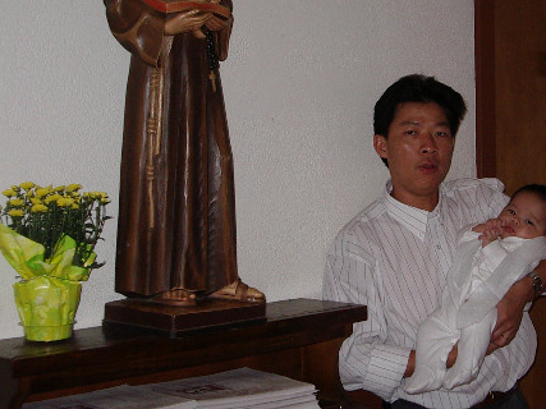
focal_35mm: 78
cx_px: 385
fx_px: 1230
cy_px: 150
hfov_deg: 24.8
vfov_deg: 18.9
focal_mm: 7.8
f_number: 3
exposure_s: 1/60
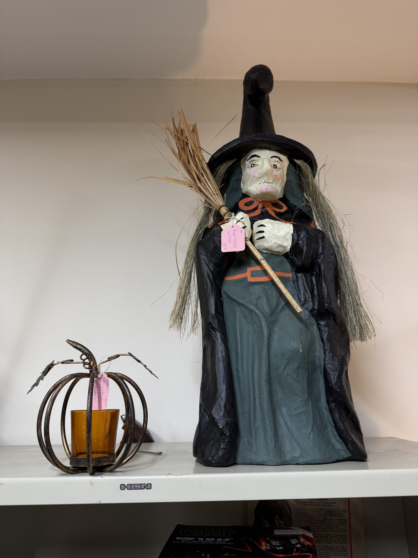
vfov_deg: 71.6
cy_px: 279
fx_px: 386
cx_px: 209
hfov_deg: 56.8
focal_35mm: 24
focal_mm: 6.76
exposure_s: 1/120
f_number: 1.78
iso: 125
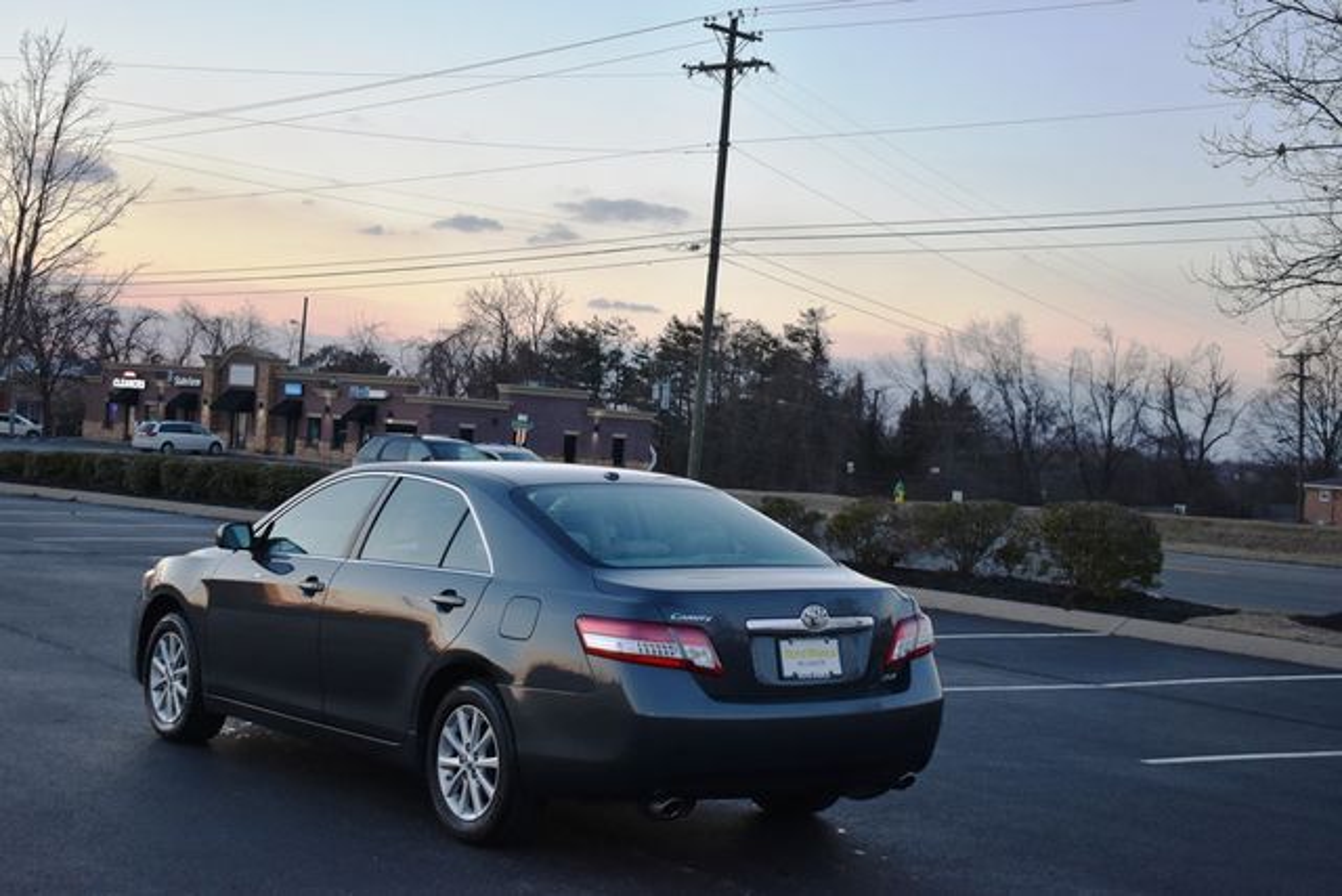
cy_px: 448
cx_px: 671
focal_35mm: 54
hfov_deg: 36.9
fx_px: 2013
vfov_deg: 25.1
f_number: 4.8
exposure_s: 1/250
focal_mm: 36
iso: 500
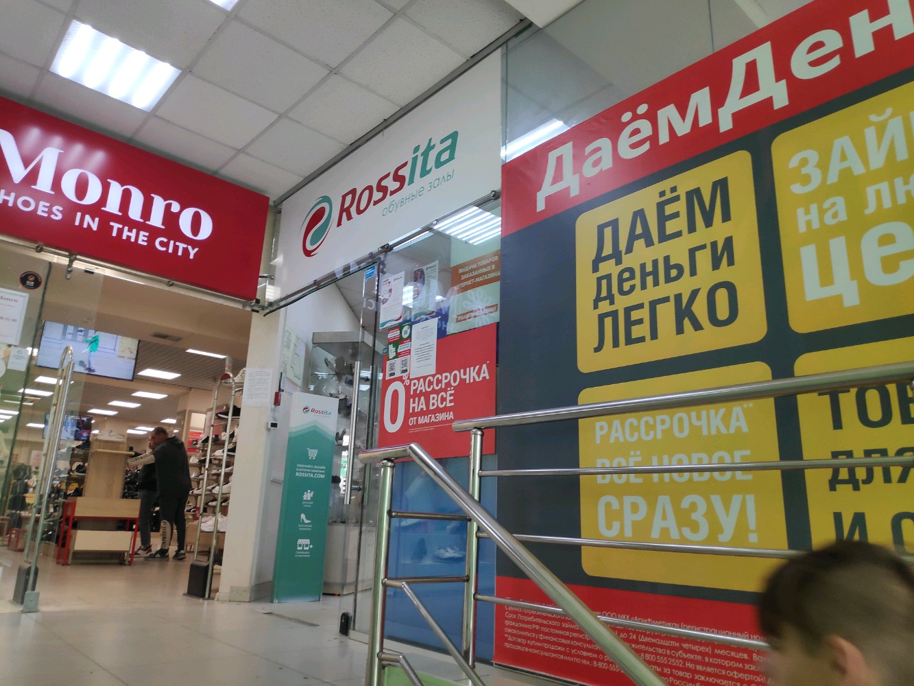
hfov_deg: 81.7
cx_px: 457
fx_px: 528
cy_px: 343
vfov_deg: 66.0
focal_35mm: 20
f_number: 1.9
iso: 124
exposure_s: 1/100
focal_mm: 3.94
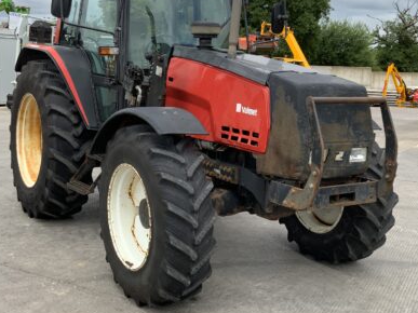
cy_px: 112
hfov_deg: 39.5
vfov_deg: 30.1
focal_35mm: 48
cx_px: 244
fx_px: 579
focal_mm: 3
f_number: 1.8
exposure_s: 1/1626
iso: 16
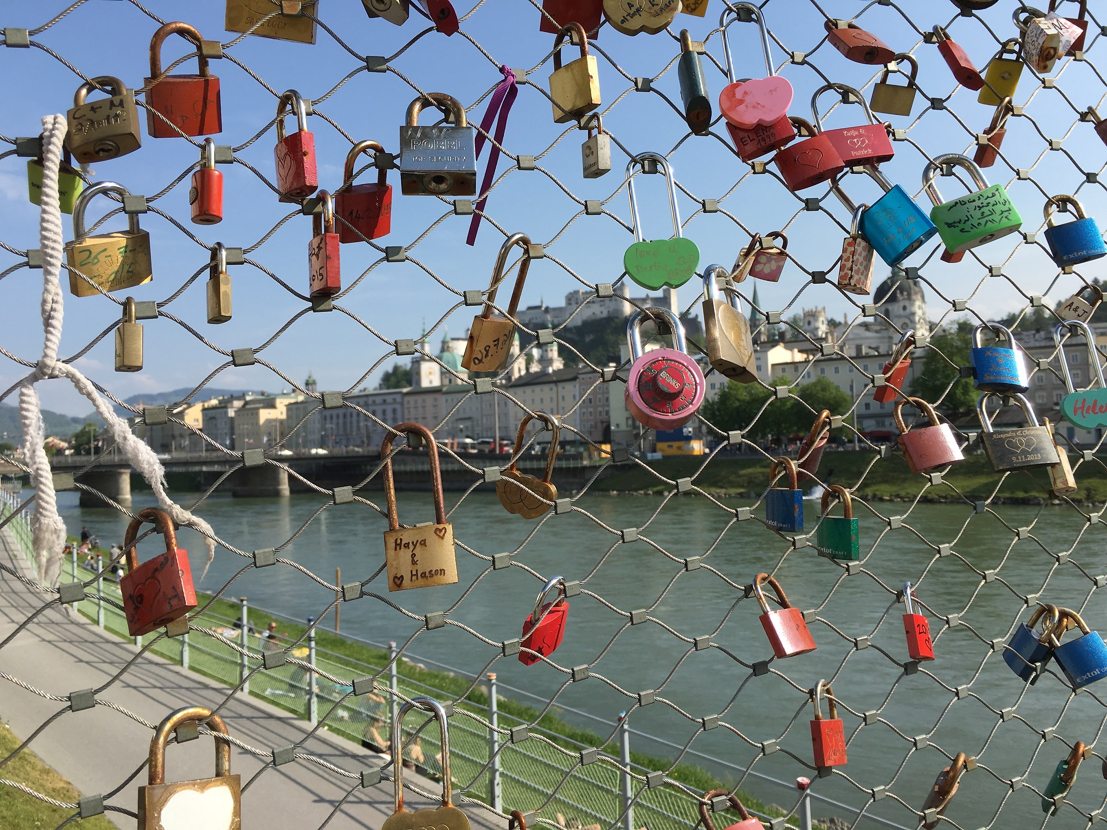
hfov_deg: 61.7
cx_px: 554
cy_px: 415
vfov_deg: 48.2
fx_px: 927
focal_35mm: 29
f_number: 2.2
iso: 25
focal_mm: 4.15
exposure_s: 1/1508
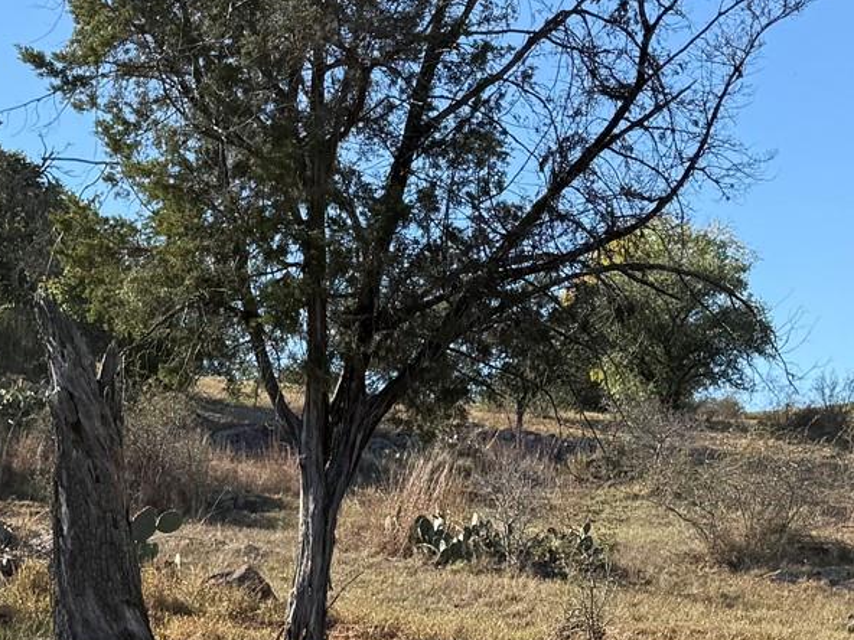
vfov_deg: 16.6
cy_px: 863
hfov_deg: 23.3
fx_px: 2048
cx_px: 211
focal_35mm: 83
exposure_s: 1/2370
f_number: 1.78
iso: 80
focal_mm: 6.76
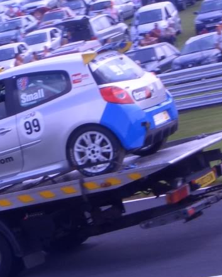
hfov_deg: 6.7
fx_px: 1897
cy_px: 170
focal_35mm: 231
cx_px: 30
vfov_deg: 8.4
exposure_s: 1/125
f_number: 6.6
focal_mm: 13.5
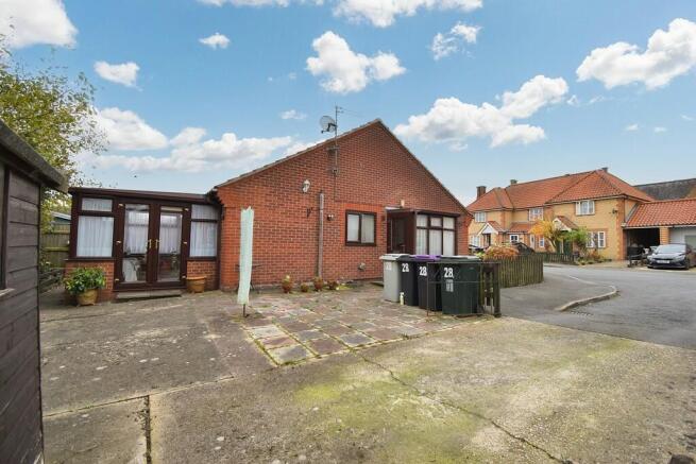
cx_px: 348
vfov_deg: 77.4
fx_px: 290
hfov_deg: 100.4
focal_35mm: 15
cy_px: 232
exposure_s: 1/125
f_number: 5.6
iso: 100
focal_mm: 10
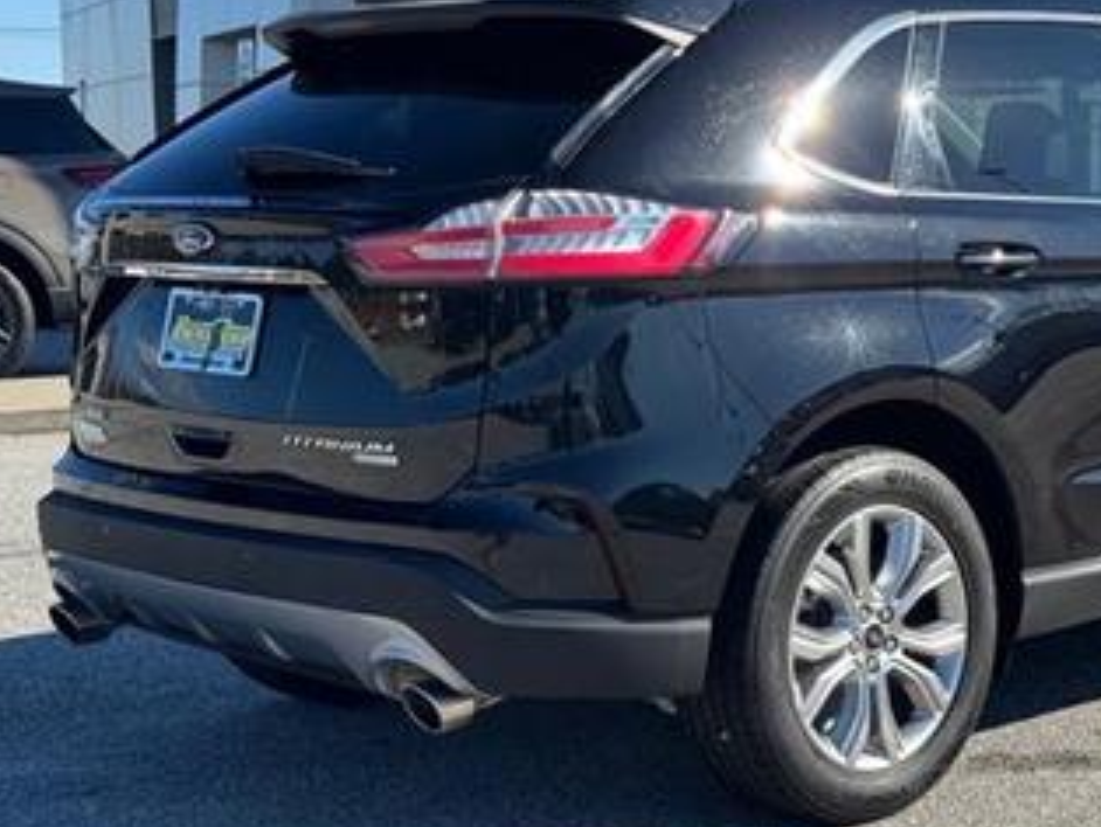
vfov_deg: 19.2
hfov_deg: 25.0
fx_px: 2451
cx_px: 824
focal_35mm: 77
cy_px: 417
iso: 64
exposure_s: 1/2331
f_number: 1.78
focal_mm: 6.76
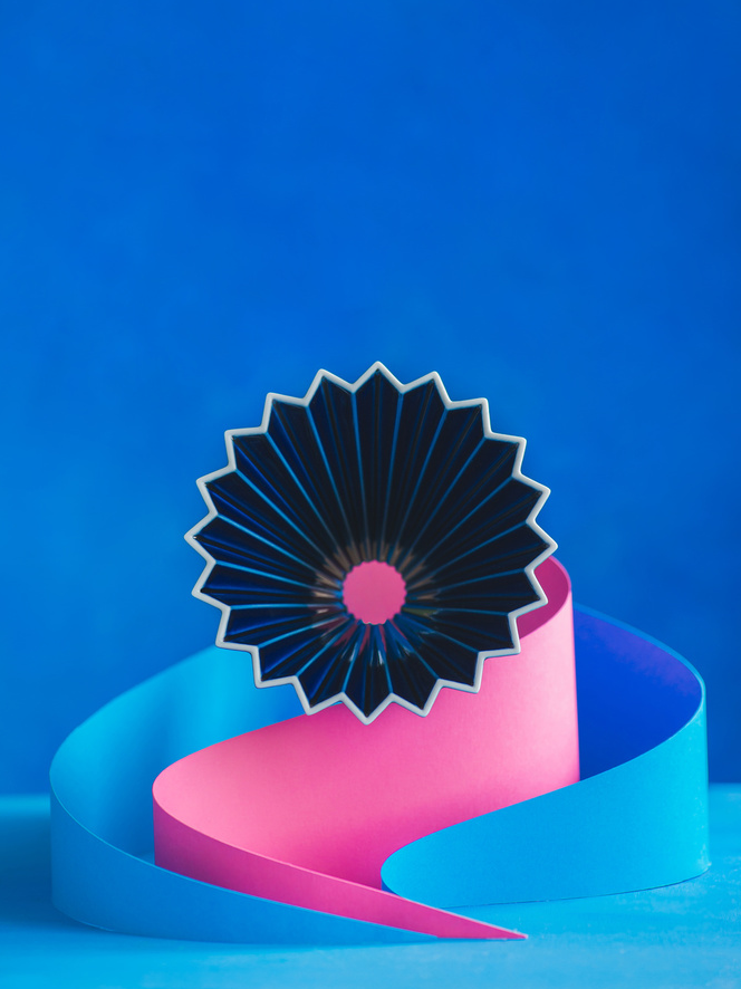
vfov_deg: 17.3
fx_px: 3255
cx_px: 371
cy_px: 454
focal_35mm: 114
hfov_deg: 13.0
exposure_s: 1/80
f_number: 5
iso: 160
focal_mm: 105
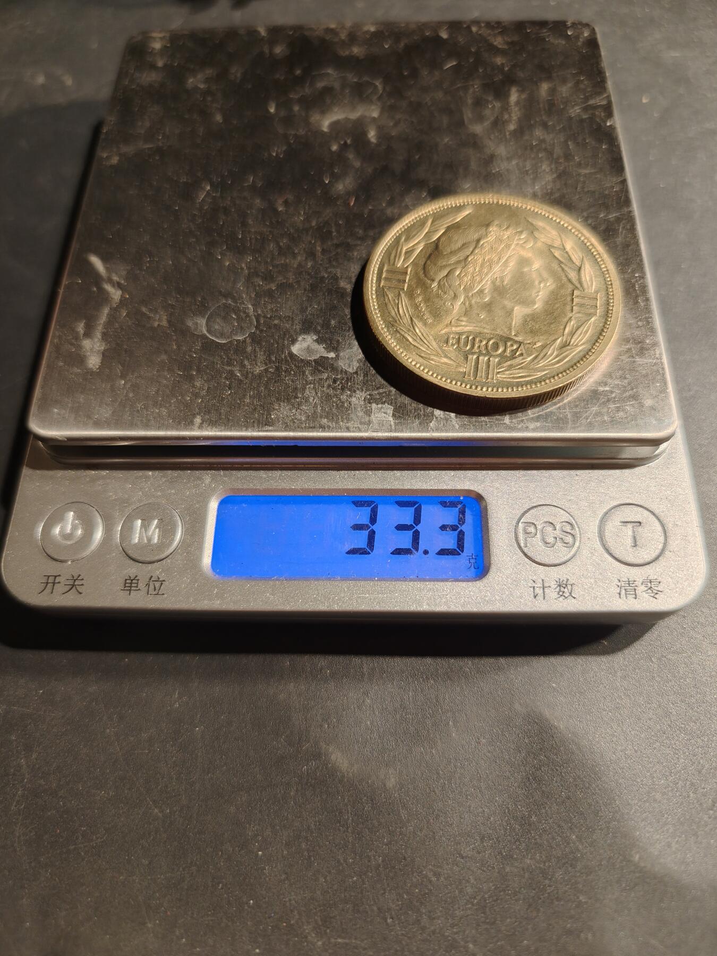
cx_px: 358
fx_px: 635
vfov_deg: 73.9
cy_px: 478
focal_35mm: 23
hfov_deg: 58.9
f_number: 1.6
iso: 250
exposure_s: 1/200
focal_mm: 6.06
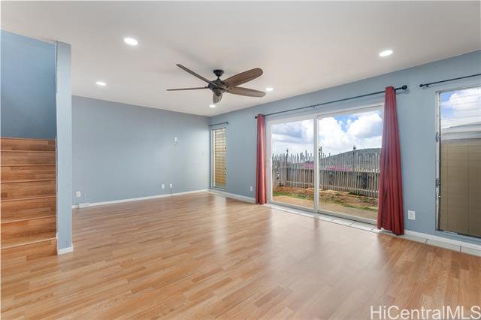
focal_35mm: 15
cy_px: 160
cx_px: 240
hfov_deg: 100.4
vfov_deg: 77.3
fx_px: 200
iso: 160
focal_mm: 10
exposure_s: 1/40
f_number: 8
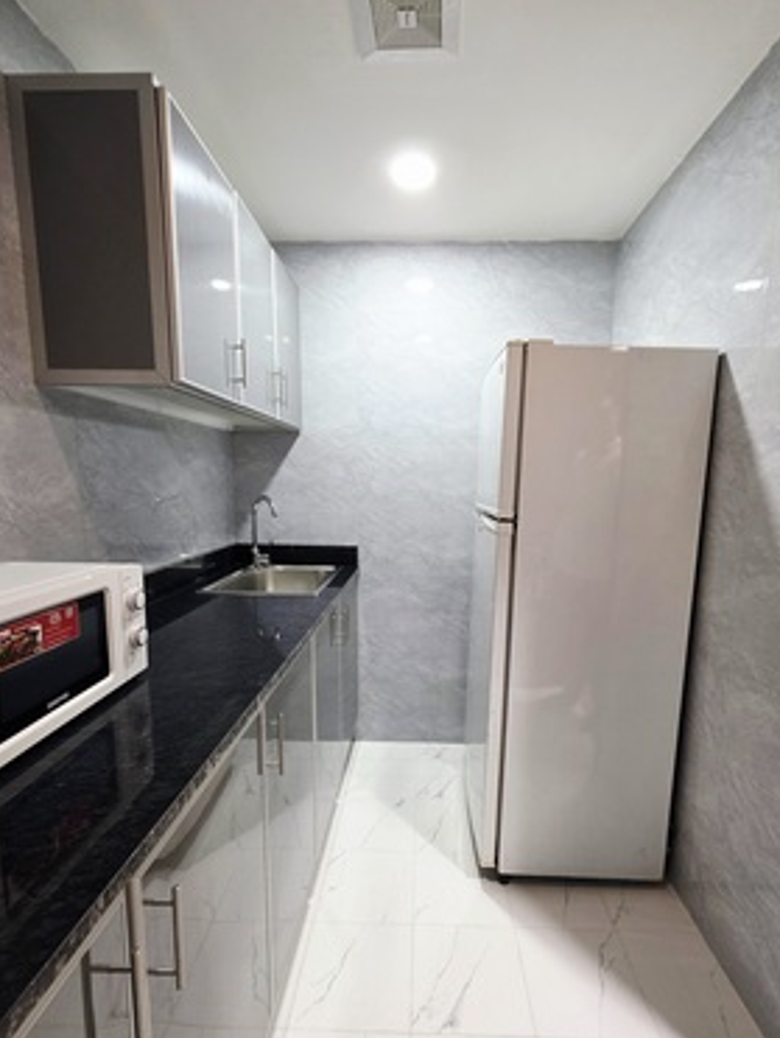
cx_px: 407
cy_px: 547
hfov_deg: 78.2
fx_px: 480
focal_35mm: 16
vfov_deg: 94.4
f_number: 1.9
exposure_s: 1/50.3
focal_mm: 2.2
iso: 320
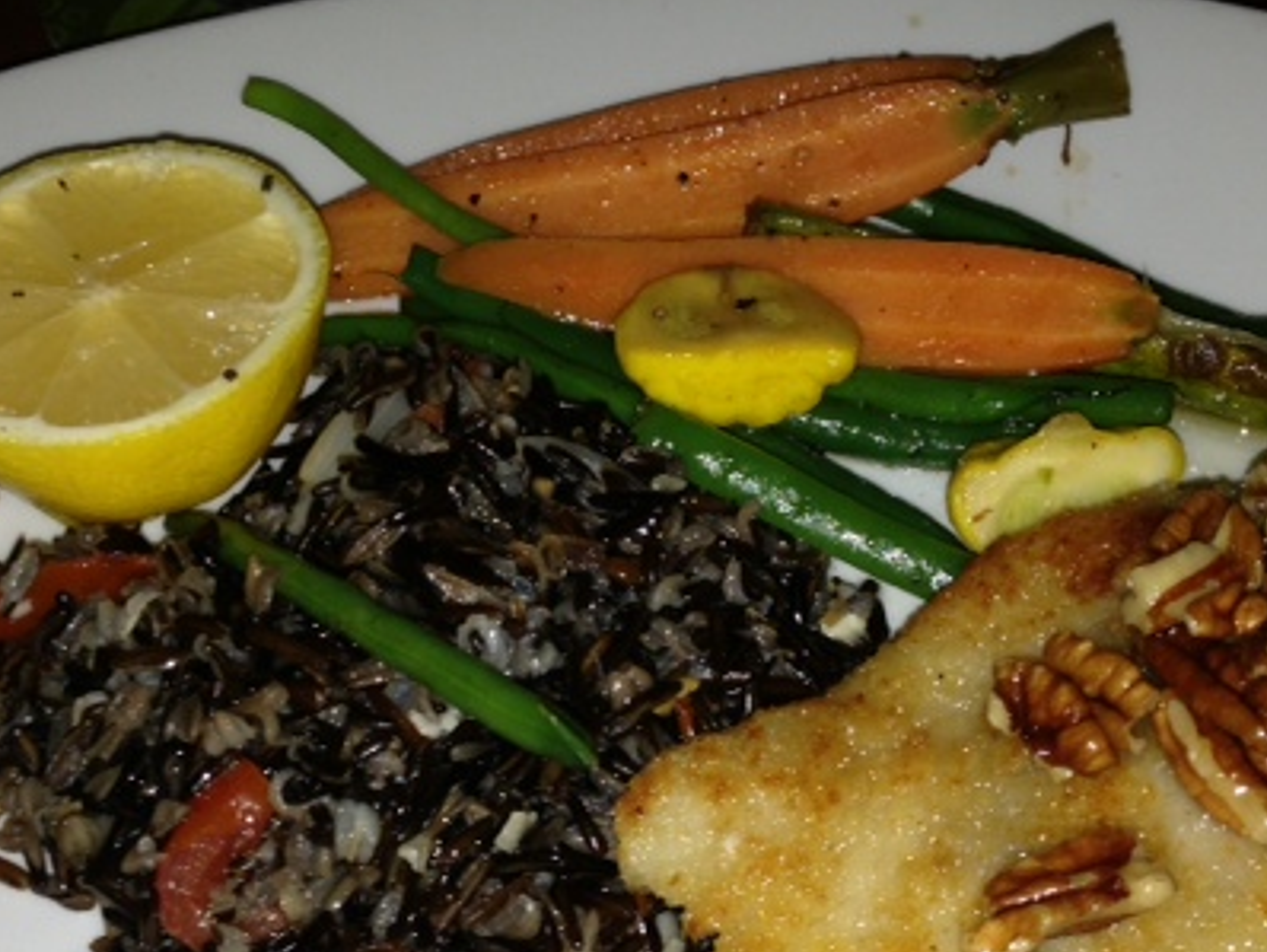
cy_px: 726
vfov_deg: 27.1
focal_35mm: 53
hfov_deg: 36.1
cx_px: 675
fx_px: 1941
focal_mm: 4.13
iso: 50
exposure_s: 1/47
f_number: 2.4
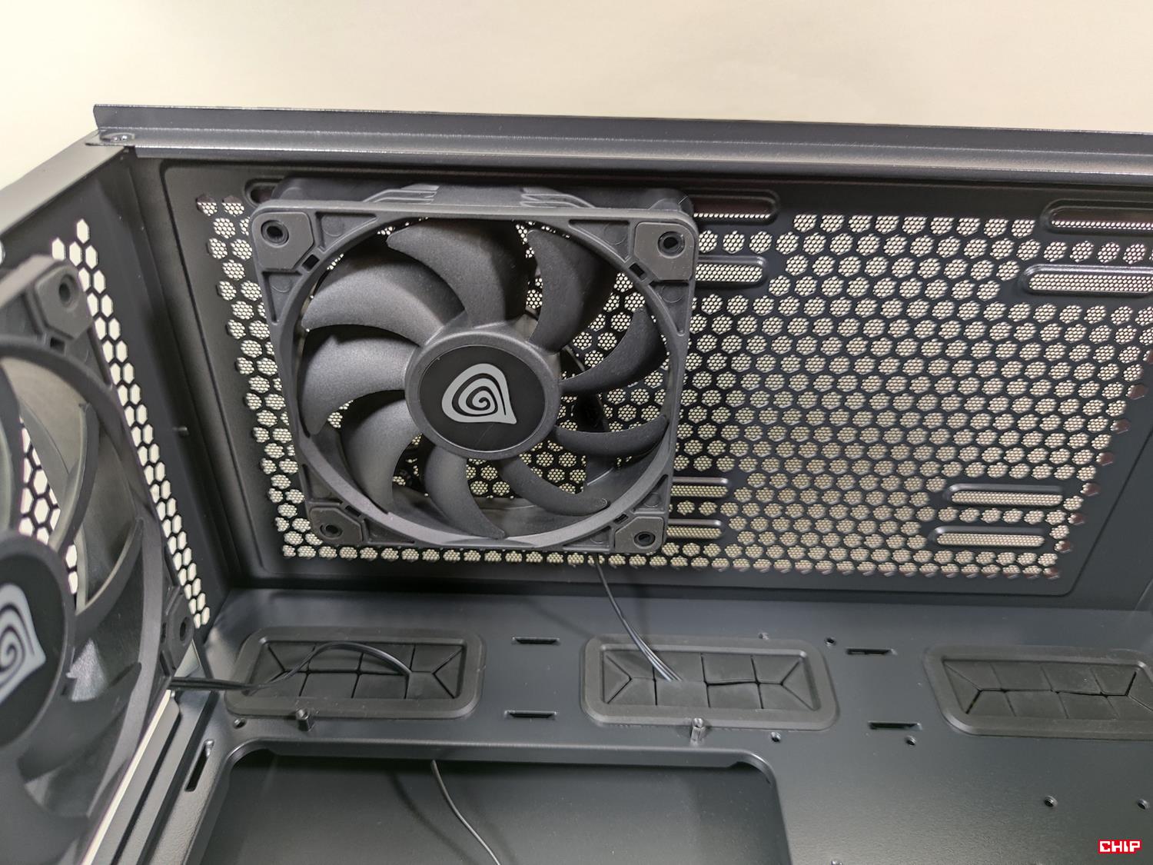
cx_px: 576
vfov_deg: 56.8
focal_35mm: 24
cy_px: 432
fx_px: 799
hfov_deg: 71.6
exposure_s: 1/17
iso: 459
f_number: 1.85
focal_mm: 6.78
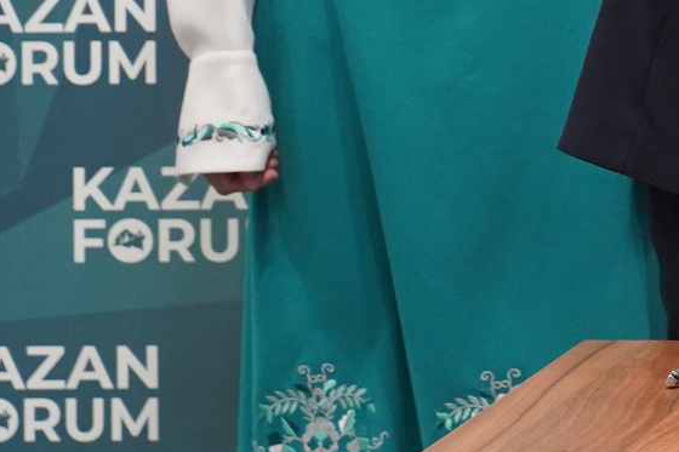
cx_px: 1433
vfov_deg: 4.8
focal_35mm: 279
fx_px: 5260
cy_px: -478
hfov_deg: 7.1
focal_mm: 61
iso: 3200
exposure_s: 1/125
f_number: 5.6
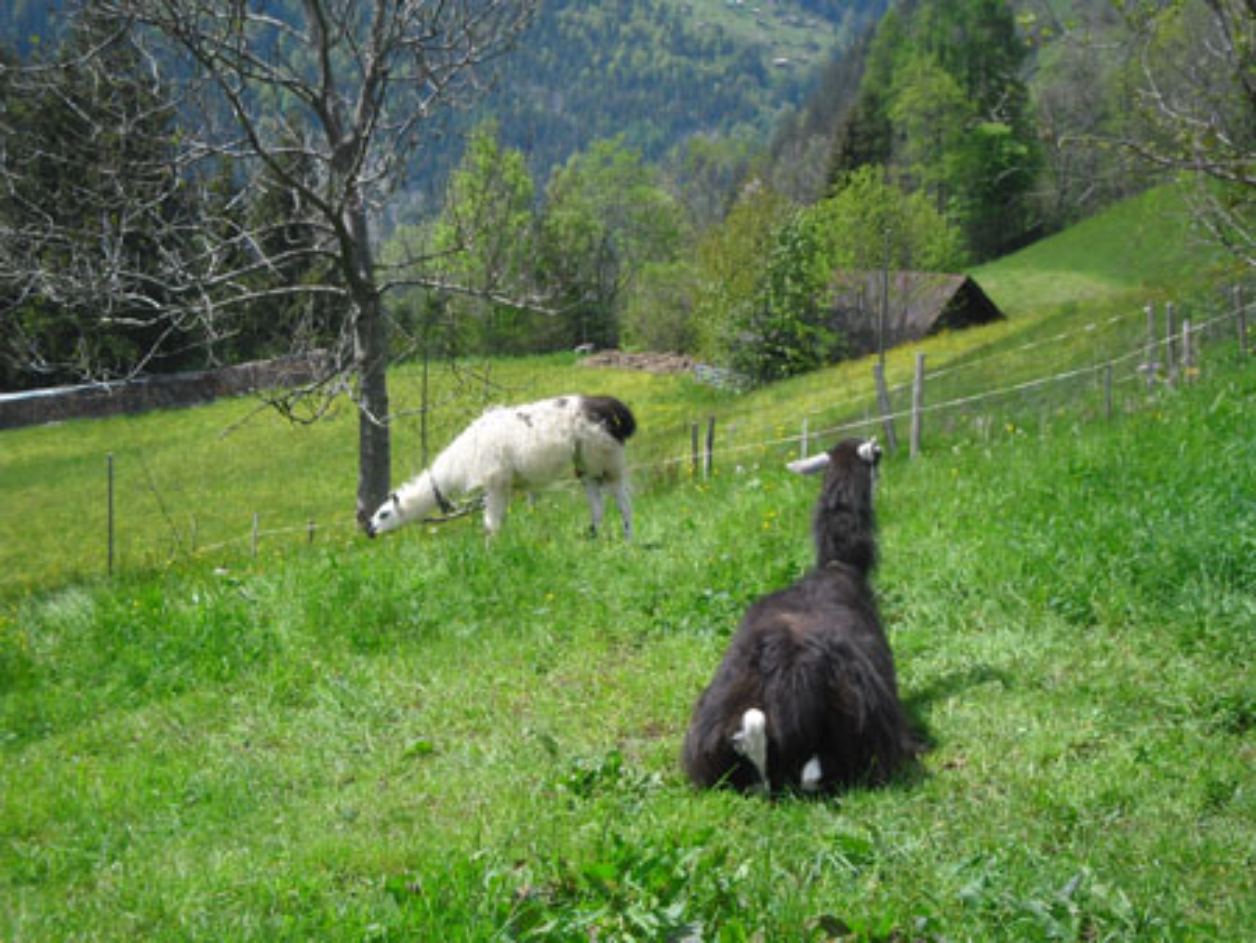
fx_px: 2686
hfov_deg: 26.3
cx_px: 628
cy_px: 472
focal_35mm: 74
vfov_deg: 19.9
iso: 80
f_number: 3.9
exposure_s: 1/378
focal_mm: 13.2
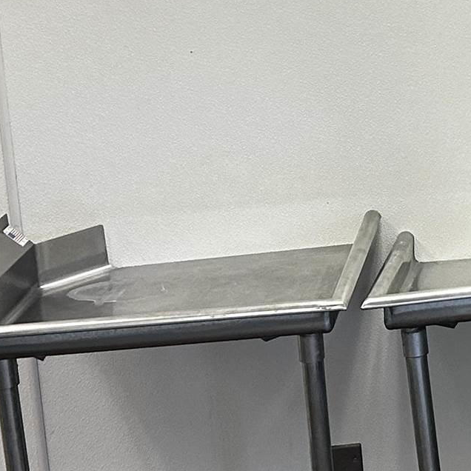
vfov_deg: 15.5
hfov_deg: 15.0
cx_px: 608
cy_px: 27
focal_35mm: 111
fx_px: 1709
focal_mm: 5.7
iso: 125
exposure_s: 1/120
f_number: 1.5
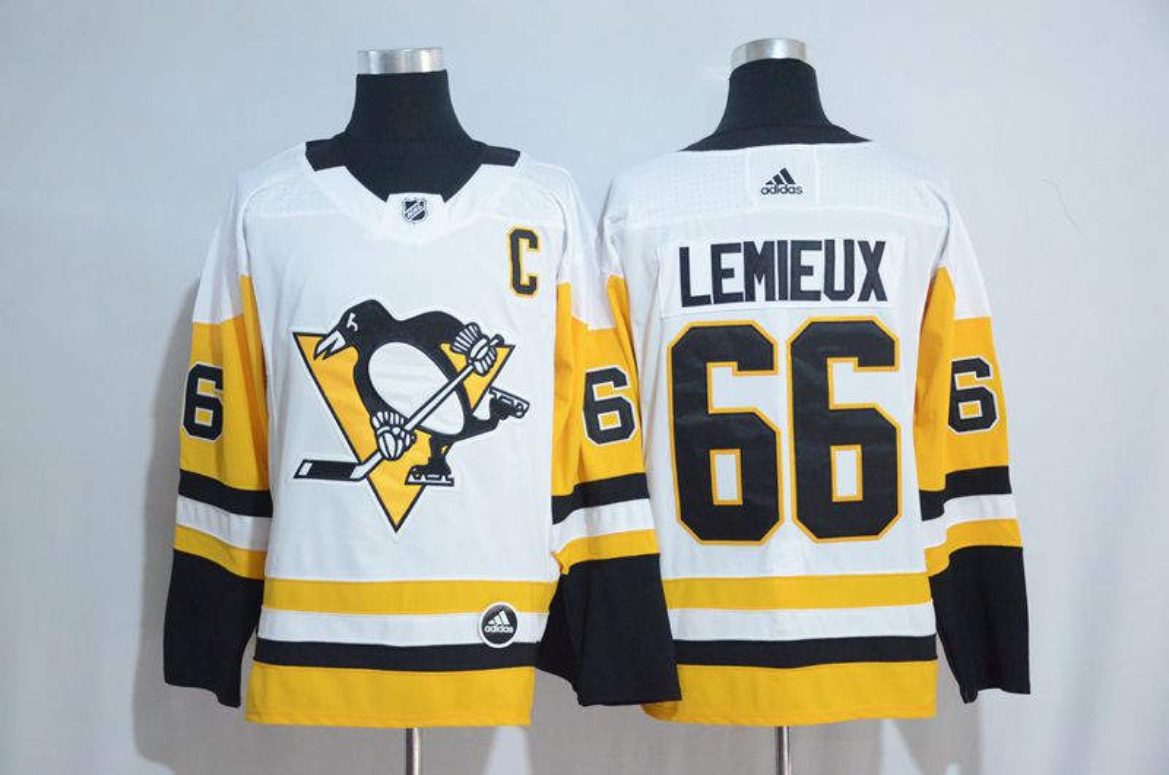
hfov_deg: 32.0
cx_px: 584
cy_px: 388
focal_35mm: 63
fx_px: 2042
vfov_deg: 21.5
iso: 4000
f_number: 4.5
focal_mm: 42
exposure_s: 1/40
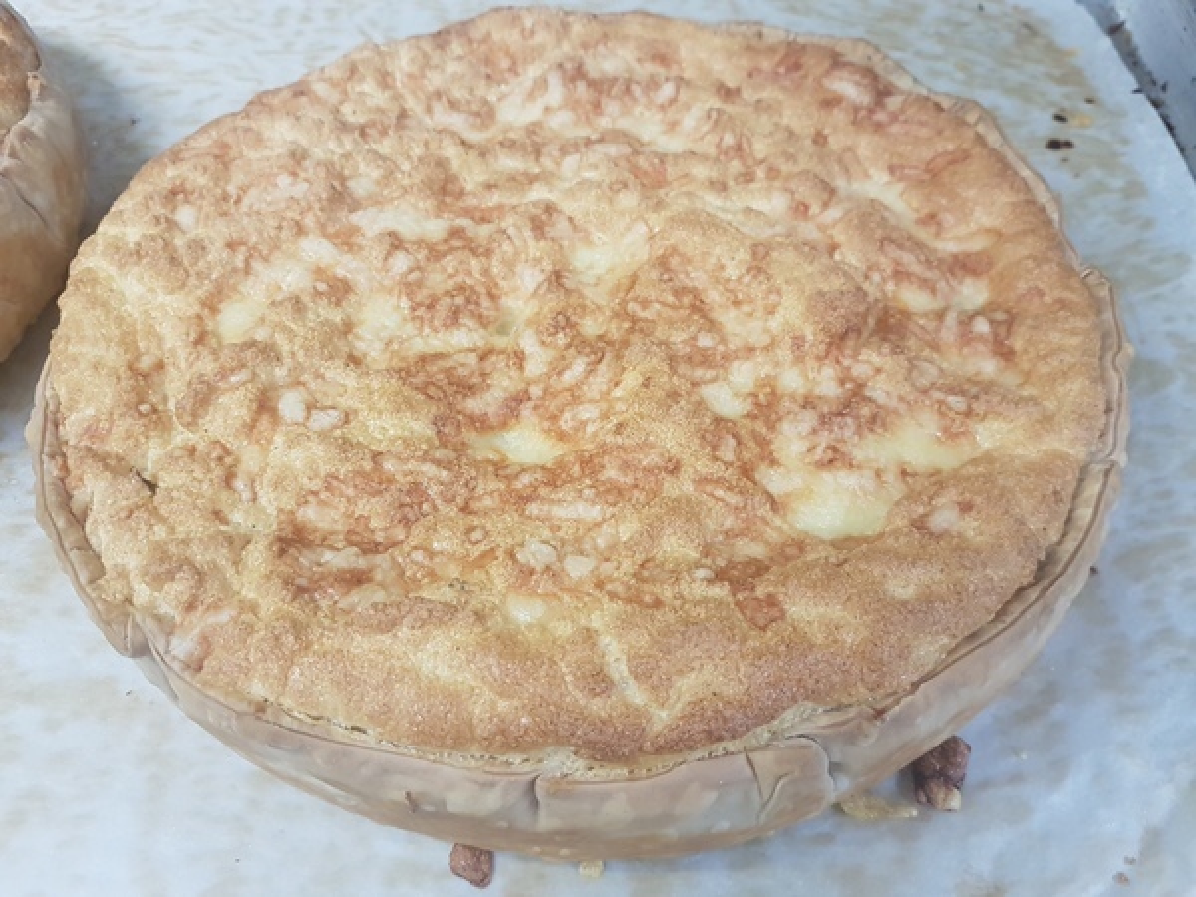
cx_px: 598
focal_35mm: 26
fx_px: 898
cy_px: 448
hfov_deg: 67.3
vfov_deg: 53.1
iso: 160
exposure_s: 1/30
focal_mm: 4.2
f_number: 1.7
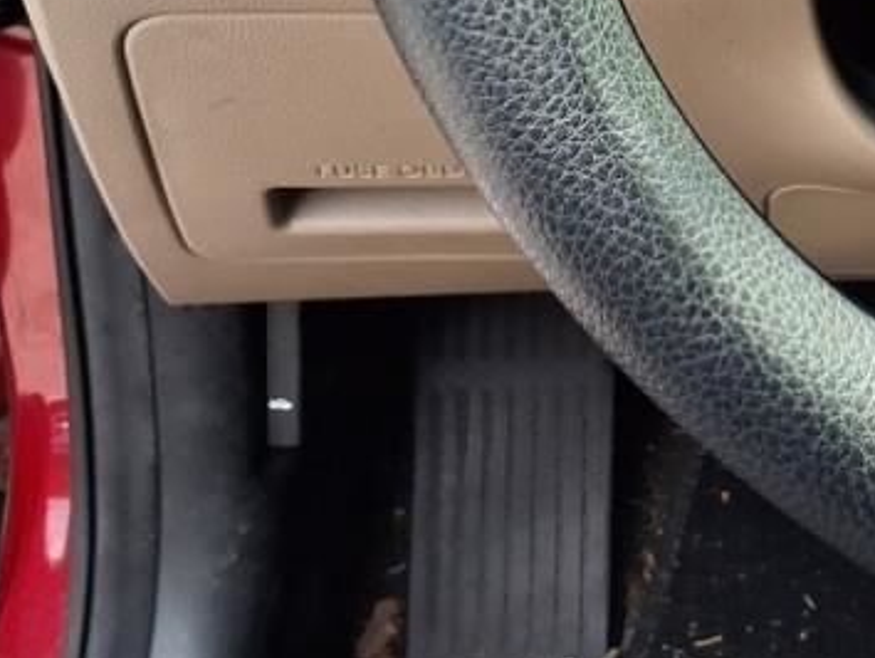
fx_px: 1973
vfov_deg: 17.7
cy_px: -198
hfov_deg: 23.8
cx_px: 900
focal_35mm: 78
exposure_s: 1/476
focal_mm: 3.58
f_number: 1.9
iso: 40
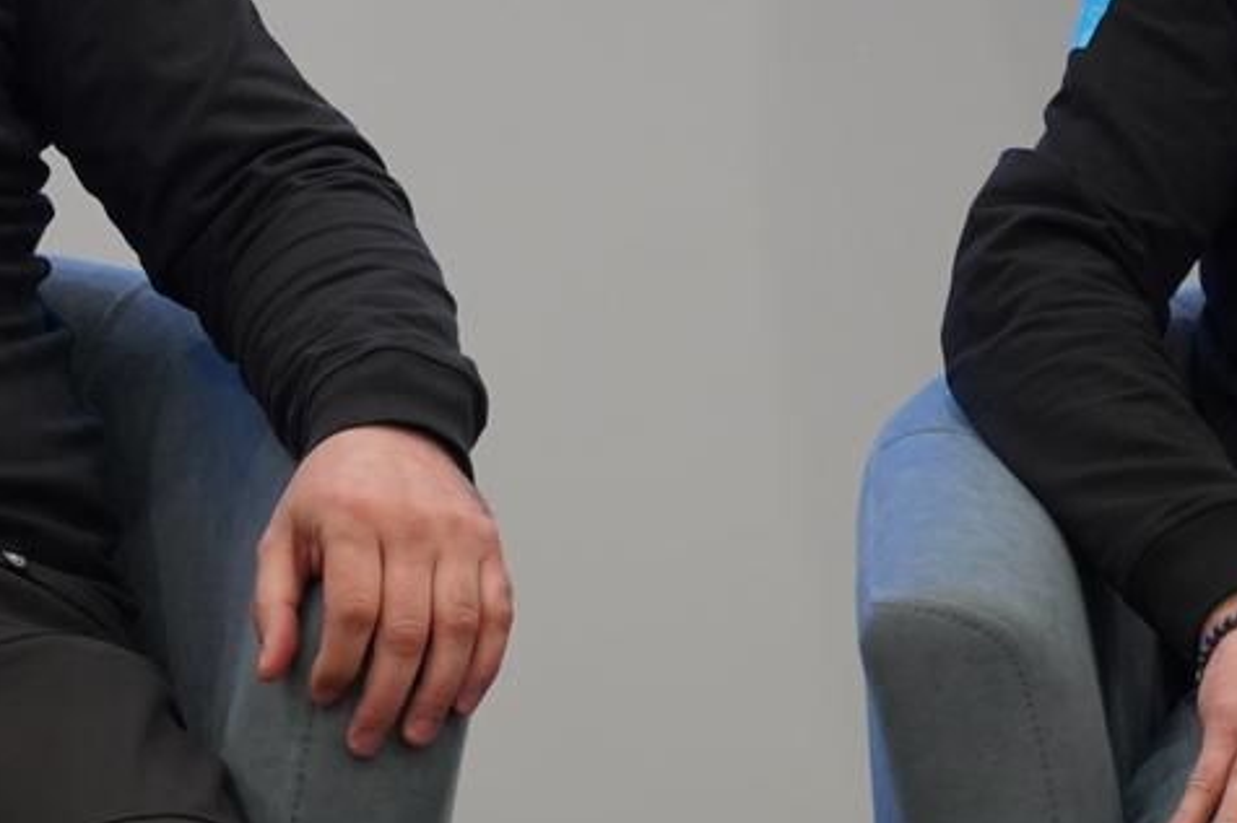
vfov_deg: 4.1
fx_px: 11369
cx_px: 639
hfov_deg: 6.2
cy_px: -52
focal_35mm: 331
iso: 2500
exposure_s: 1/160
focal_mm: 105
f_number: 4
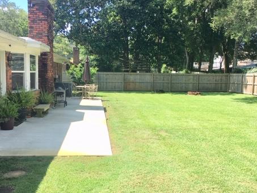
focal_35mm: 41
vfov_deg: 35.1
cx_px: 127
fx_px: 304
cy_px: 109
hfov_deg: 45.8
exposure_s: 1/625
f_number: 2.2
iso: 25
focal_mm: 4.15
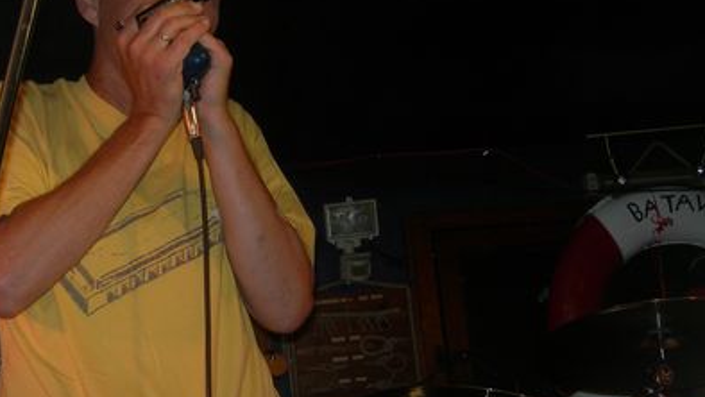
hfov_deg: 33.1
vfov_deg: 19.1
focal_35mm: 63
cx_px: 261
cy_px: 161
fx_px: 1178
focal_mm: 7.8
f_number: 2.8
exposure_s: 1/60.1
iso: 50
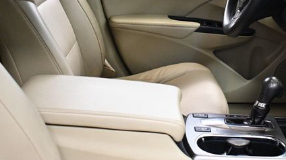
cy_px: 52
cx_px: 192
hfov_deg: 36.2
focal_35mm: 57
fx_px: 432
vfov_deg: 21.0
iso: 3200
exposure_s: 1/125
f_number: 3.5
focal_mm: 18
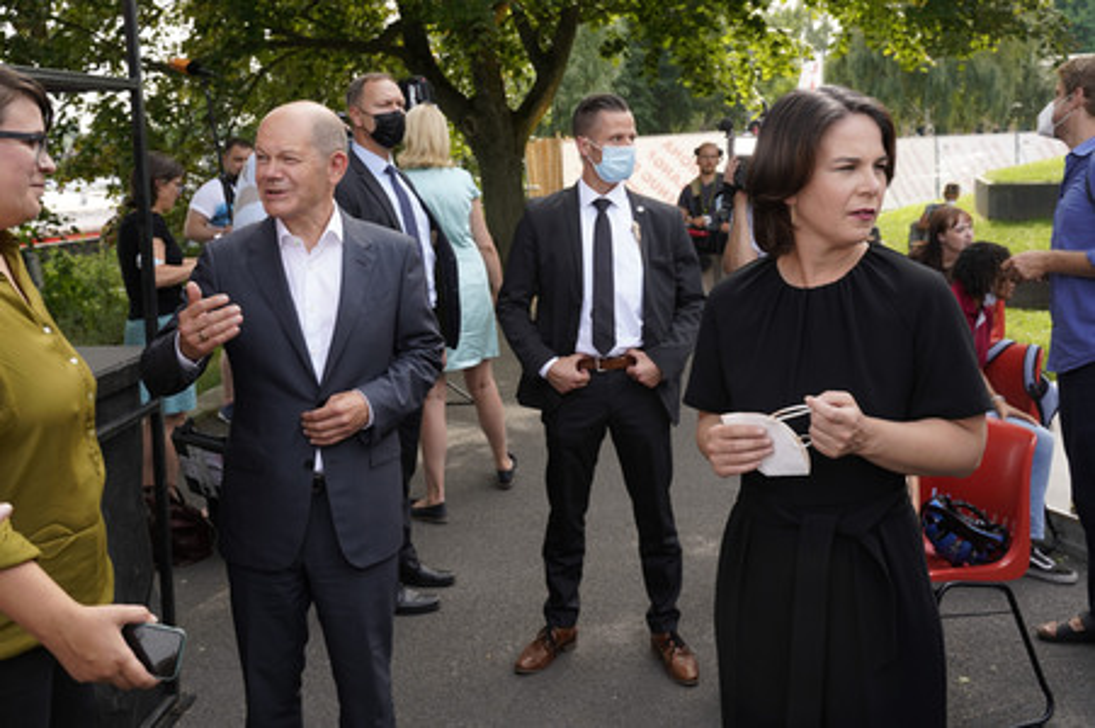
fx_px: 1003
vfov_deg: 39.9
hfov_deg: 57.3
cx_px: 548
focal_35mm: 33
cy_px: 364
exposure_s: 1/200
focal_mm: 33
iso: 250
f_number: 6.3
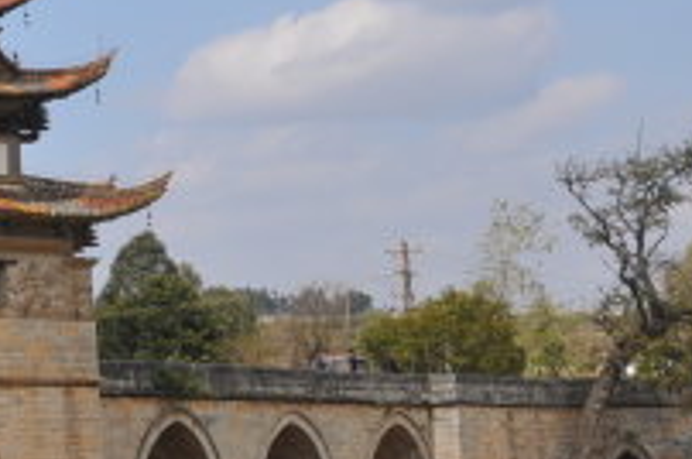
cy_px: 271
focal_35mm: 154
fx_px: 2955
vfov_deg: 8.9
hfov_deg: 12.5
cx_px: -438
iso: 200
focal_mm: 30
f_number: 11
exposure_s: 1/125
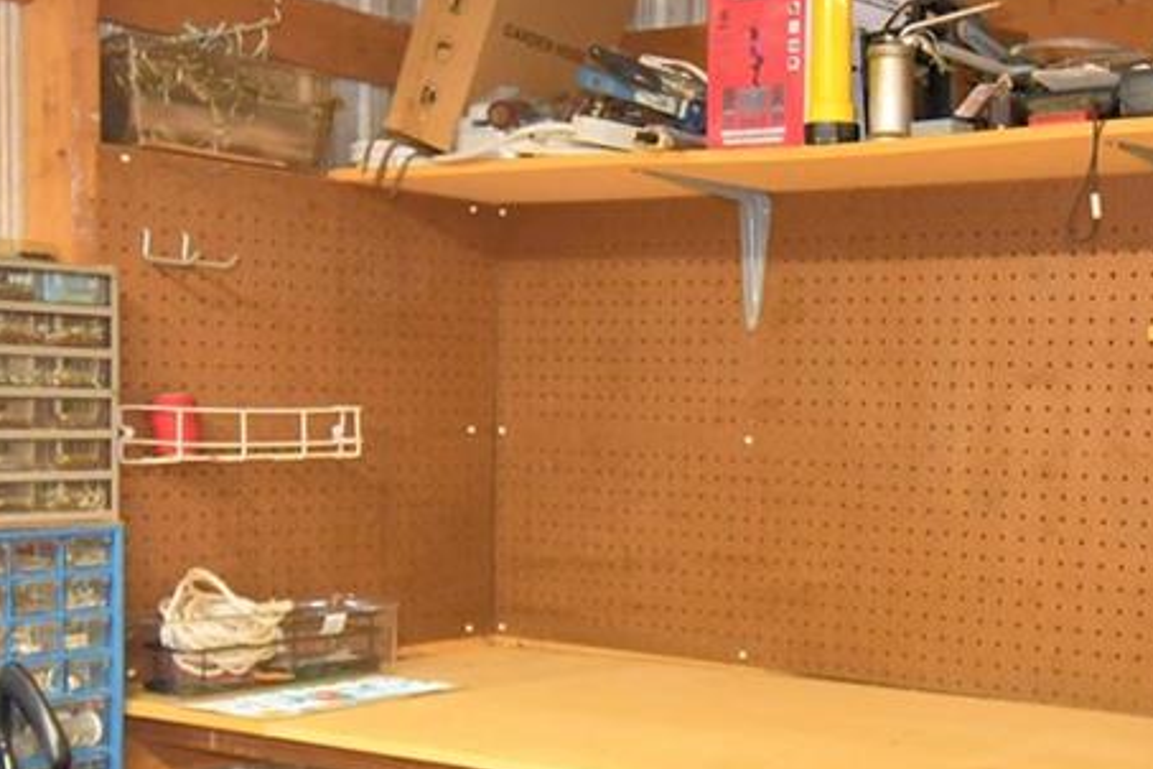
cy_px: 558
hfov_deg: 36.2
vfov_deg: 25.3
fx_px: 1697
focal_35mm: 53
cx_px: 926
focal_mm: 10
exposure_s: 1/30
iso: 800
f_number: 4.5
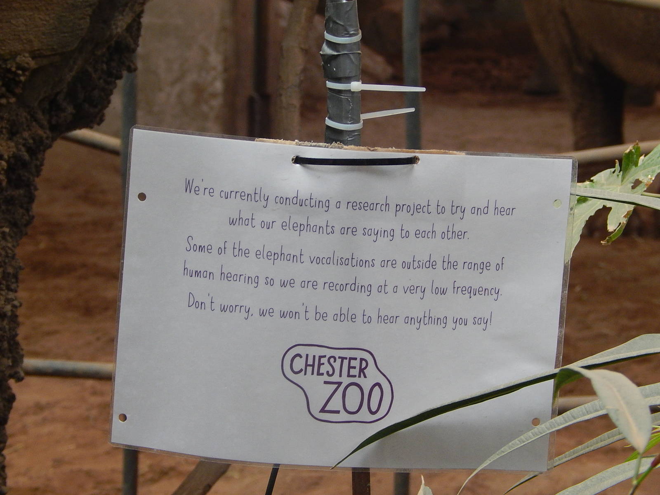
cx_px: 330
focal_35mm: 142
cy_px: 248
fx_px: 2707
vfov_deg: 10.4
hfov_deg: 13.9
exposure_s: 1/30
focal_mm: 25.3
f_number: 4.9
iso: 280
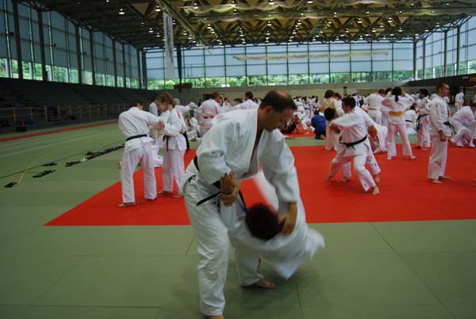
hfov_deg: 61.9
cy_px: 160
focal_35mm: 30
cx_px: 238
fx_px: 397
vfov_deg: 43.7
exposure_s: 1/50
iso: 200
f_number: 3.8
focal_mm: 20
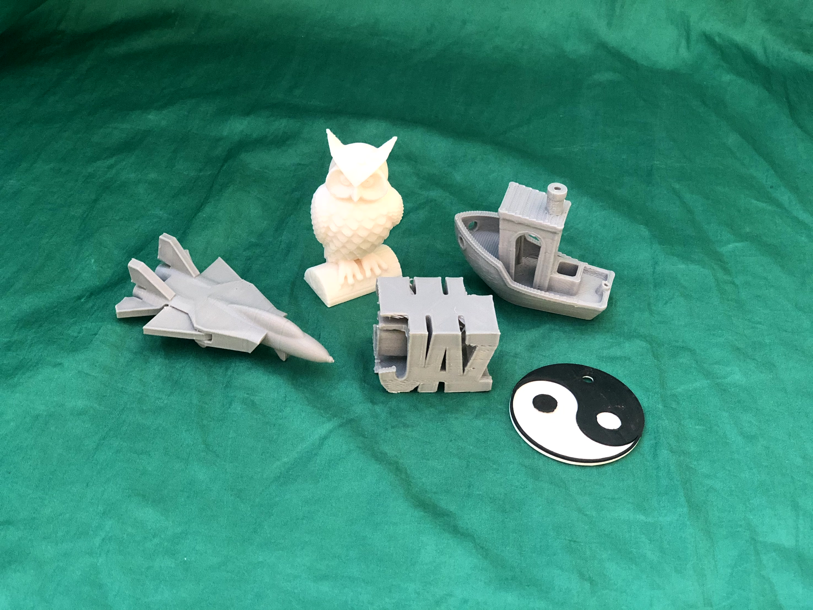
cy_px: 305
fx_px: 1221
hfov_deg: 36.8
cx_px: 406
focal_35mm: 52
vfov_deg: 28.0
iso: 160
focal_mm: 6
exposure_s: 1/15
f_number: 2.4
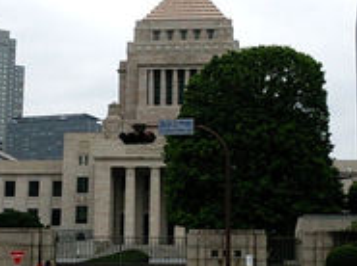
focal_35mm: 65
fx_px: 669
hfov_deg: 29.9
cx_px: 172
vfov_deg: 22.5
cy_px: 100
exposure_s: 1/1286
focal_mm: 4.06
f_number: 1.94
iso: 40
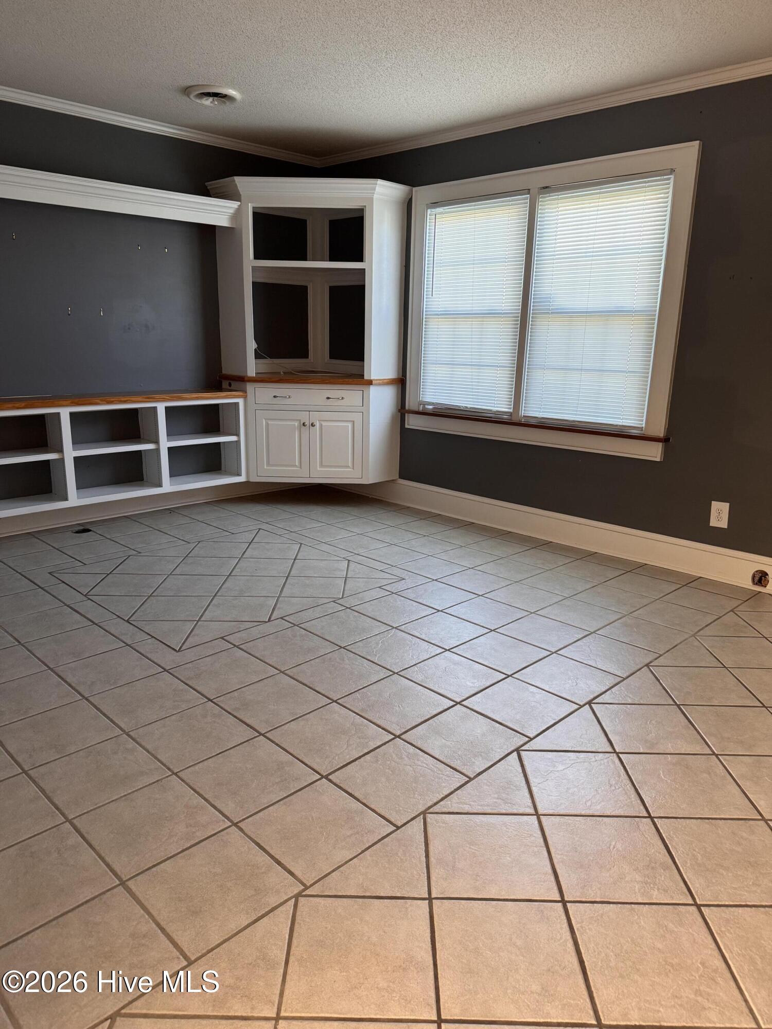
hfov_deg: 56.8
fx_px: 714
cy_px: 514
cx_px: 386
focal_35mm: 24
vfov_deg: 71.6
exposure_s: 1/60
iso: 320
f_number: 1.78
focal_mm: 6.76
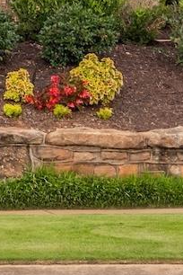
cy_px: -268
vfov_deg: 10.4
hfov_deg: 7.3
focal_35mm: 182
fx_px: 1388
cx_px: -151
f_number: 4
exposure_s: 1/640
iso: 200
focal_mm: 29
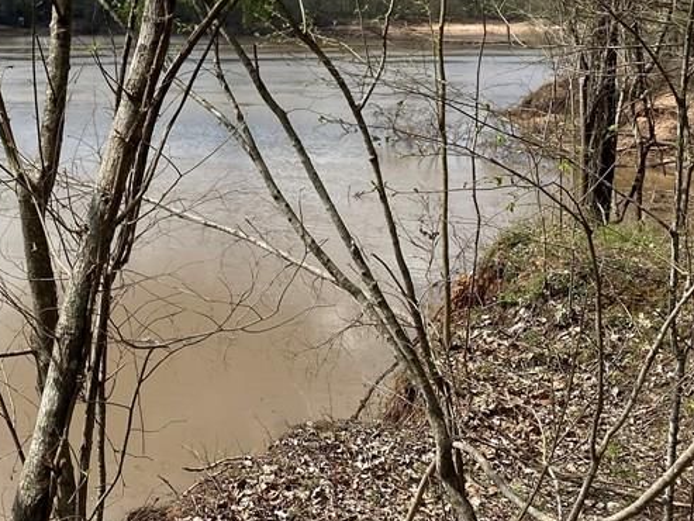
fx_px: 1083
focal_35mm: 54
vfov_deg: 26.4
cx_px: 92
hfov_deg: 33.9
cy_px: 79
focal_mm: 4.25
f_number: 1.8
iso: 32
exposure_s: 1/3731
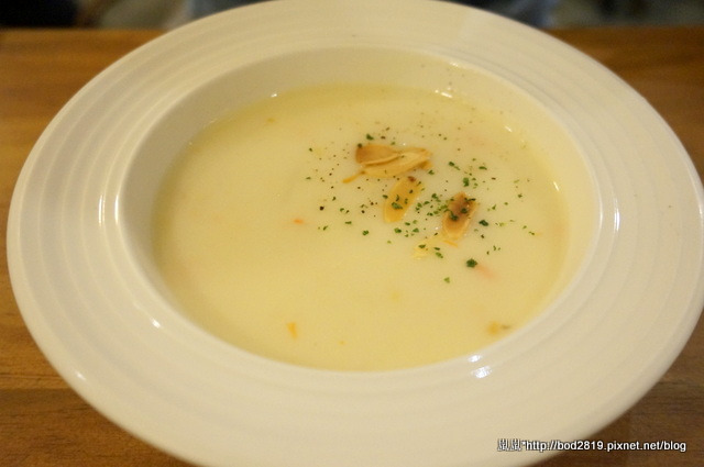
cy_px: 234
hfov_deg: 53.2
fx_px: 703
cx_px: 352
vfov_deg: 36.8
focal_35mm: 36
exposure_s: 1/60
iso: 3200
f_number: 4.5
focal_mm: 24
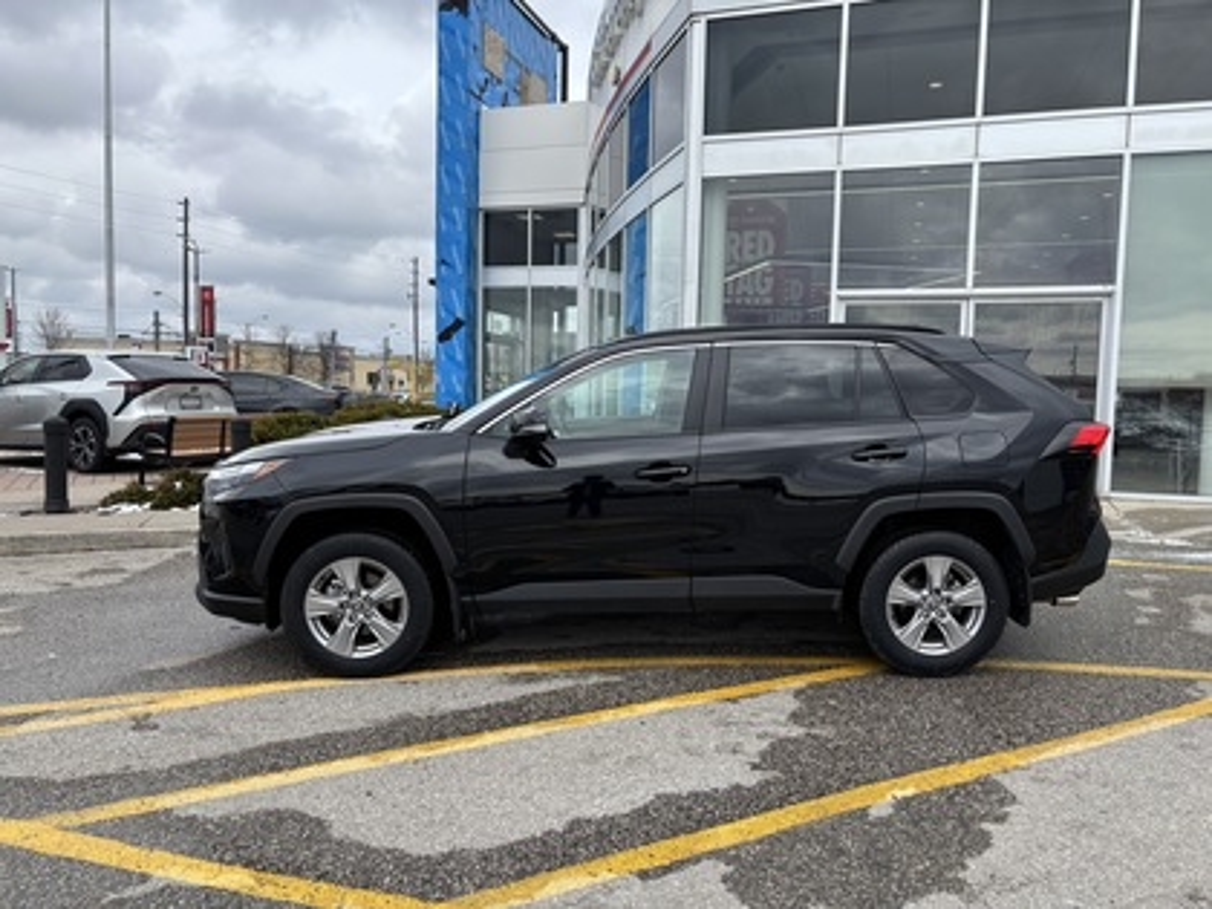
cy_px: 454
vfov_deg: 53.1
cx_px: 606
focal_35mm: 26
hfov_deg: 67.3
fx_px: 910
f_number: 1.6
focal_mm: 5.96
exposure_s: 1/2024
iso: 50
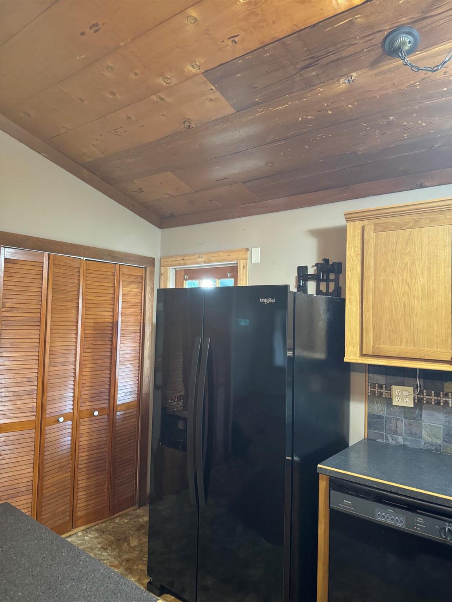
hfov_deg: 56.8
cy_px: 301
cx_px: 226
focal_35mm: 24
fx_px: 418
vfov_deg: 71.6
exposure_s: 1/40
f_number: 1.78
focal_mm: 6.76
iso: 640
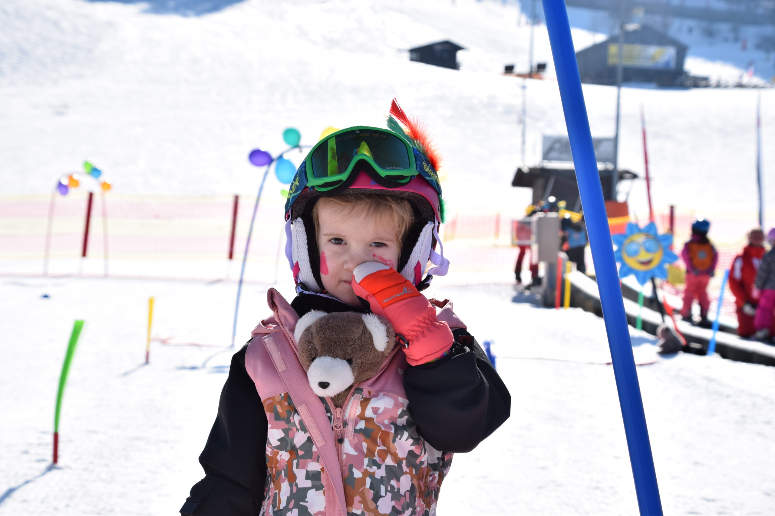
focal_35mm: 93
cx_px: 388
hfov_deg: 21.9
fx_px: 2002
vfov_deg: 14.7
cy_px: 258
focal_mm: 62
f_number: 13
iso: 200
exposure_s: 1/750
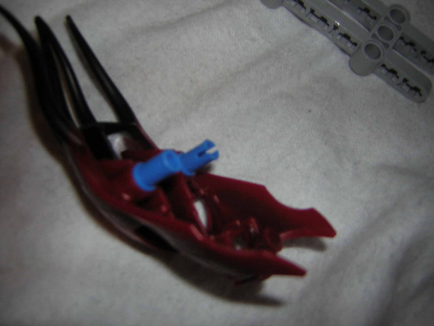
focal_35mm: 36
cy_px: 163
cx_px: 217
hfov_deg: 51.4
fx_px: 451
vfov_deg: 39.7
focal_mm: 4.7
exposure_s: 1/60.1
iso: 50
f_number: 2.6
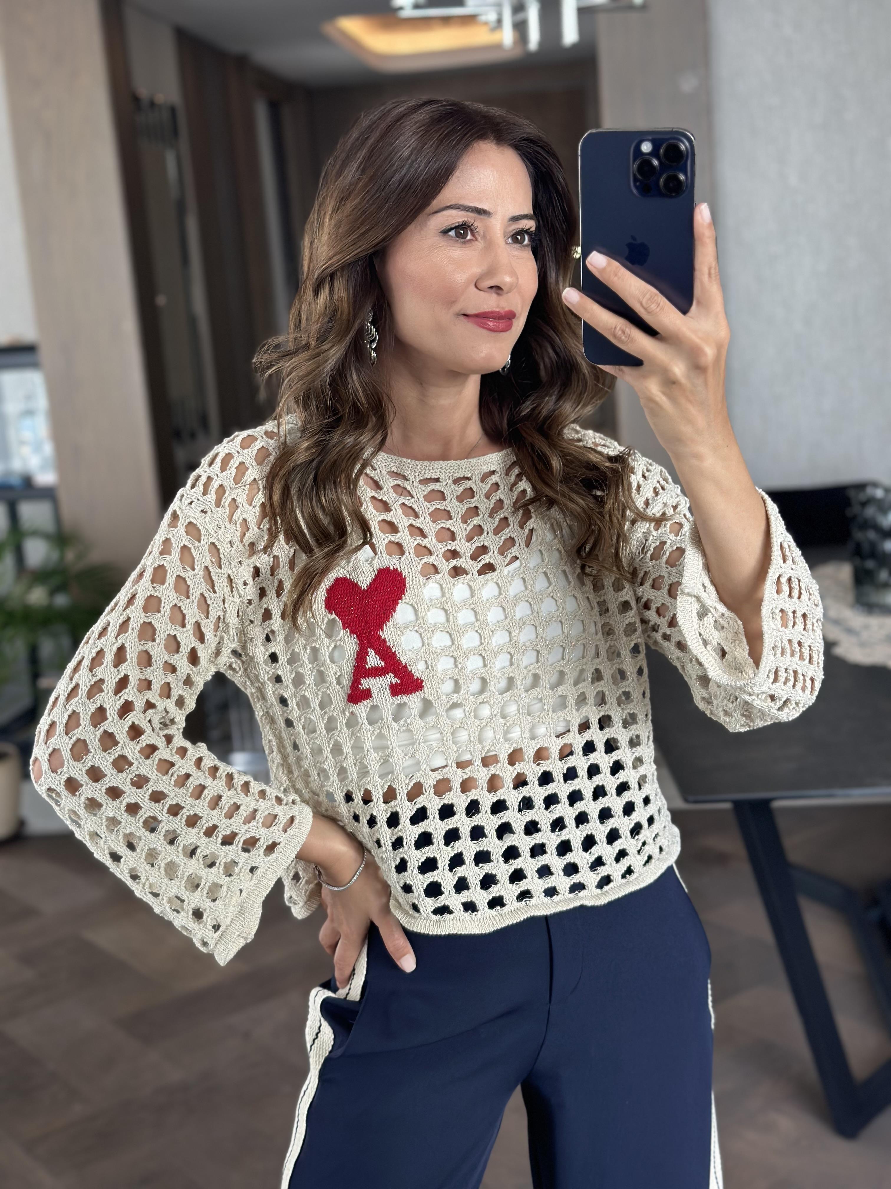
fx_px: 1647
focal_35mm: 48
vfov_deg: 39.7
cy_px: 594
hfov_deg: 30.3
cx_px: 446
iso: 125
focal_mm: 6.86
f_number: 1.78
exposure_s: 1/89
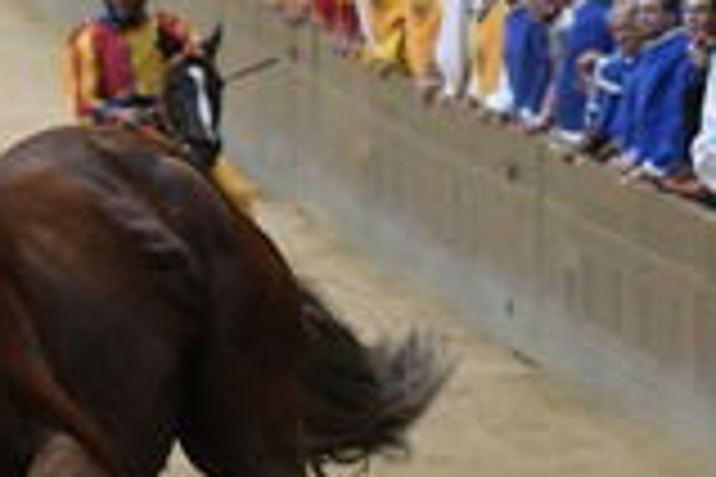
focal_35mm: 462
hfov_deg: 4.4
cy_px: 99
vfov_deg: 3.0
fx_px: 9188
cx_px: -793
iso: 3200
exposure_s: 1/1000
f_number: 6.3
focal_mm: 70
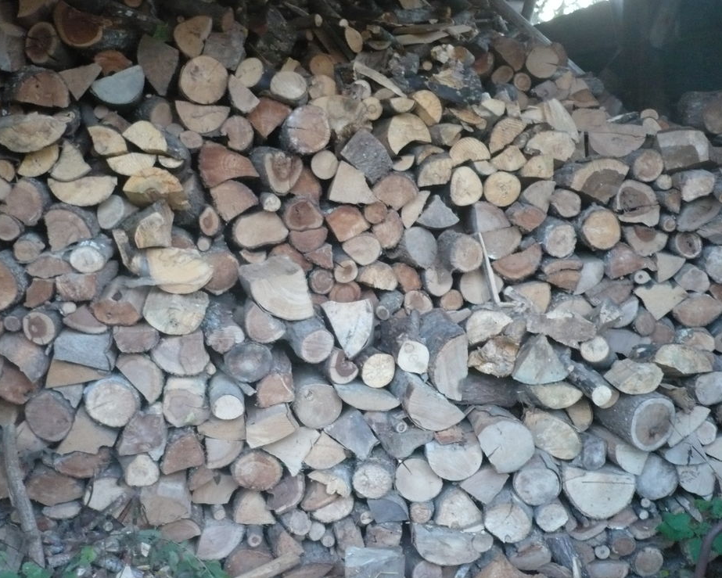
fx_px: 791
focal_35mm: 37
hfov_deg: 49.0
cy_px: 287
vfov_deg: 40.2
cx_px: 334
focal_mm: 5.8
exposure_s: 1/20
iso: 400
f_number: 2.8
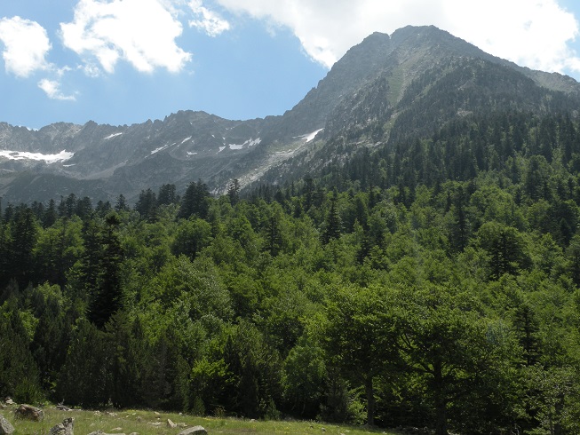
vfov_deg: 34.4
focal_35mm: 42
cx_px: 290
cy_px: 218
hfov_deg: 44.8
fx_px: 704
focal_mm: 7.4
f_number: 6.3
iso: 64
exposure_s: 1/210
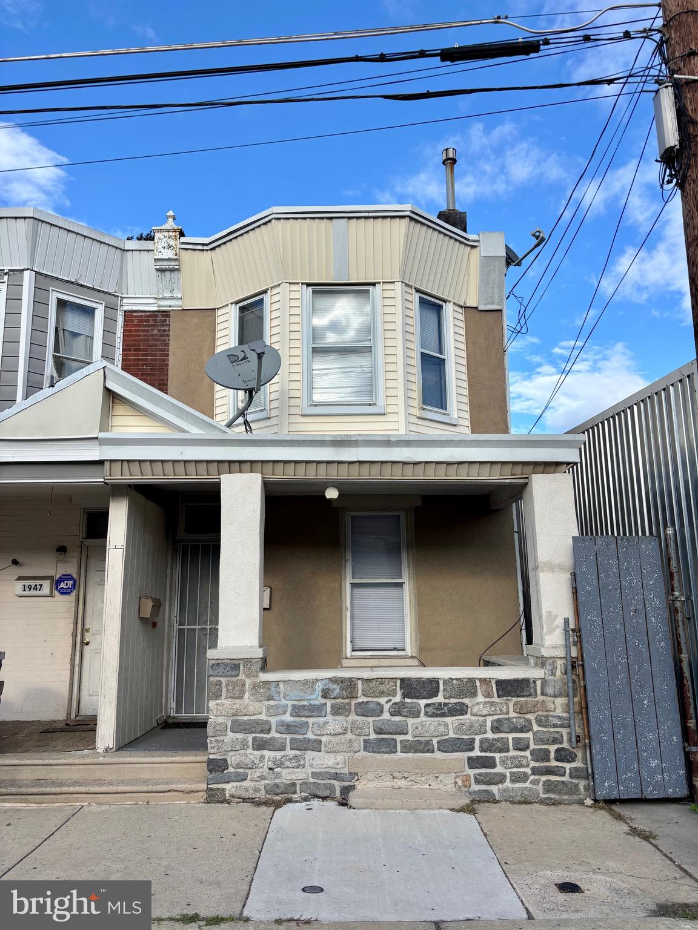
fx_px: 699
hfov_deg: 53.1
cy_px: 465
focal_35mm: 26
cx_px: 349
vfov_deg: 67.3
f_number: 1.6
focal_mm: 5.96
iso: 50
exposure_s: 1/2024
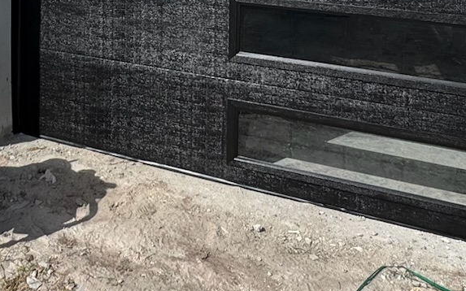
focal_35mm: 53
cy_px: -76
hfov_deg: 35.7
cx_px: 37
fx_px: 673
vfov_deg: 22.2
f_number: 2.2
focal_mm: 2.22
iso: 40
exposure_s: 1/1536
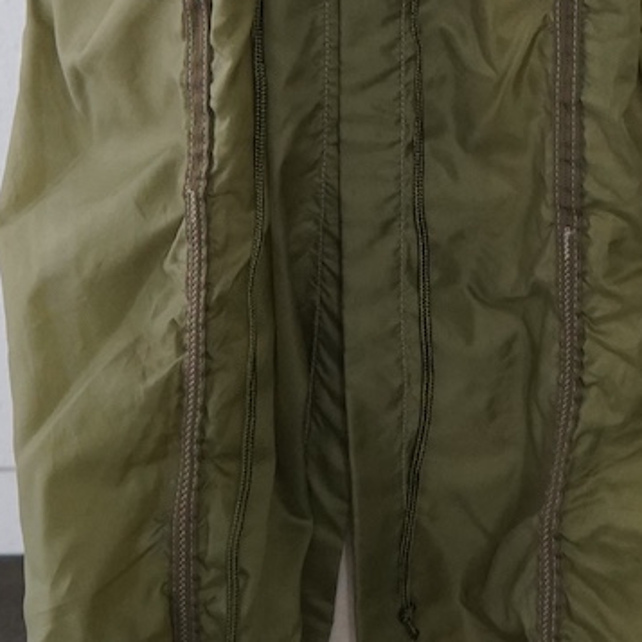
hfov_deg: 12.7
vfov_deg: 12.1
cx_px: 559
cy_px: -408
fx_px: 2854
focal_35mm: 136
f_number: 5.6
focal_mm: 38
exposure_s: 1/80
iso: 5000
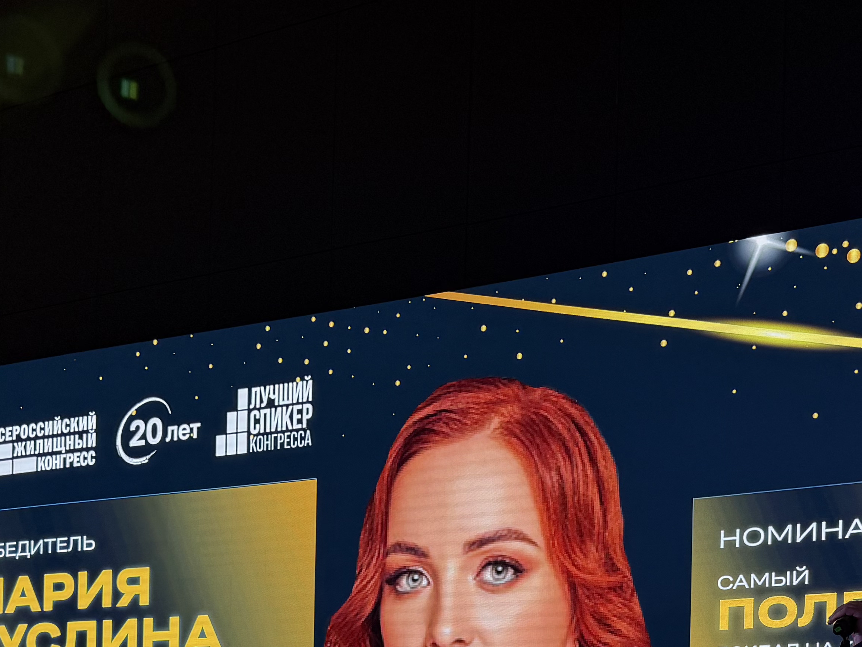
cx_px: 533
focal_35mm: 59
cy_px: 779
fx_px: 1469
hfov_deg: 32.6
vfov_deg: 22.8
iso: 80
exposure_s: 1/121
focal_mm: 6.76
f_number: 1.78
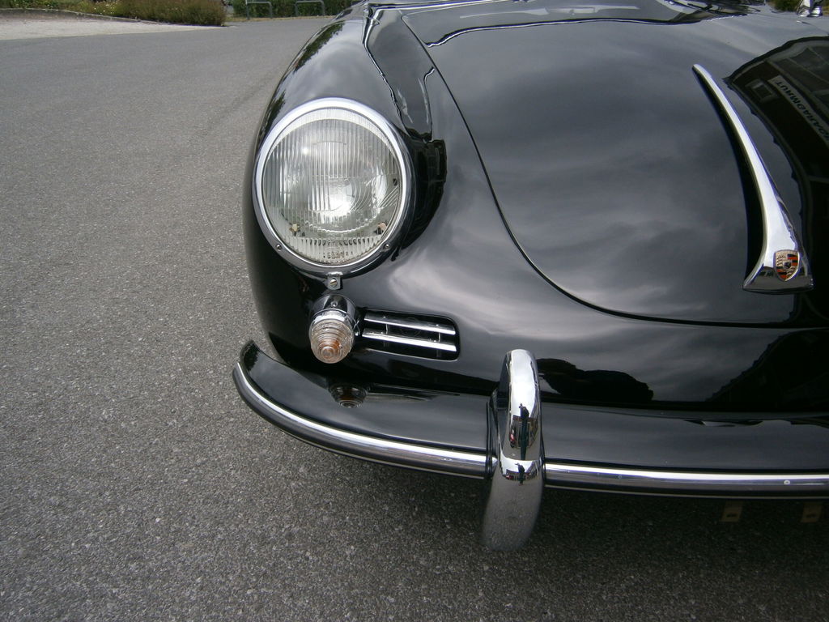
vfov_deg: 53.1
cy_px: 311
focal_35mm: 26
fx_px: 623
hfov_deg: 67.3
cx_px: 414
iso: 80
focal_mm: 4.7
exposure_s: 1/640
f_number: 2.8
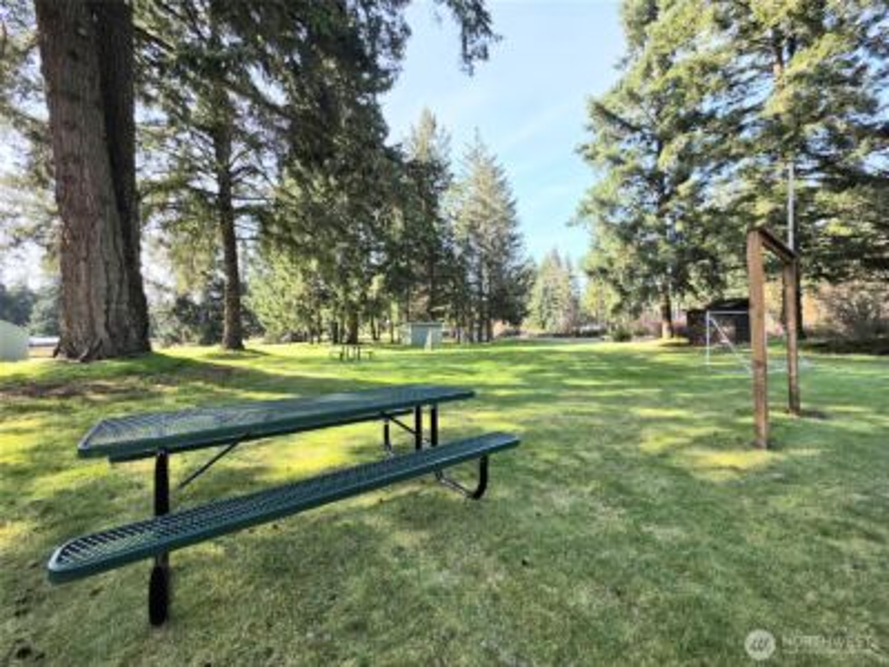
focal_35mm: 13
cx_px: 444
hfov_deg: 106.2
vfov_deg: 89.9
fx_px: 334
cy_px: 334
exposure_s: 1/476
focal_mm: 2.2
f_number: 1.9
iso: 40
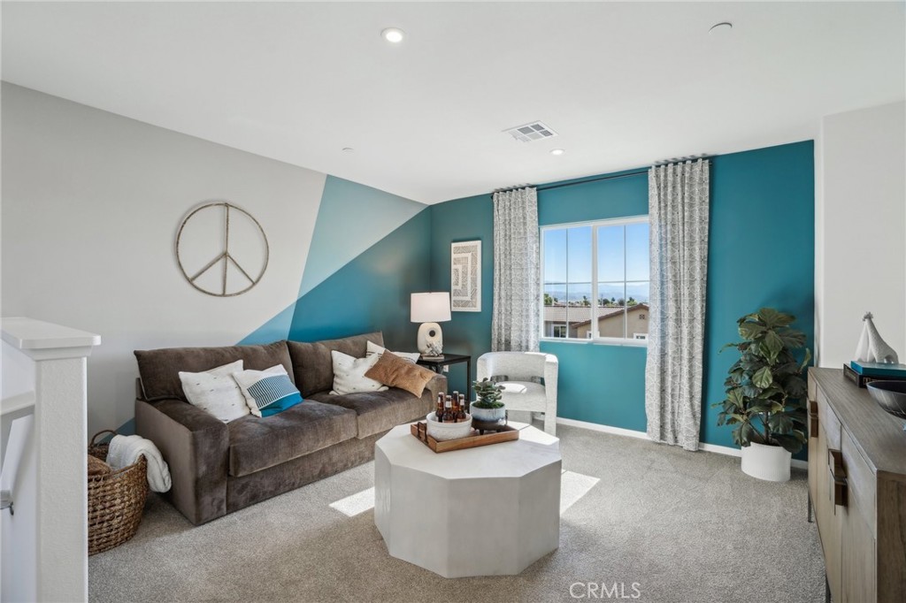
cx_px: 453
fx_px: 403
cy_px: 302
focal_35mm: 16
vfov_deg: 73.7
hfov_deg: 96.8
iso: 125
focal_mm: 16
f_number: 7.1
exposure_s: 1/30
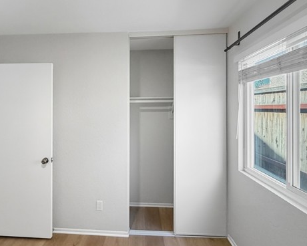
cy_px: 128
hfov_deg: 82.8
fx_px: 173
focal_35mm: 19
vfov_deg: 70.8
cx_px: 132
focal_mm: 2.2
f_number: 2.2
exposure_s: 1/121
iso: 200
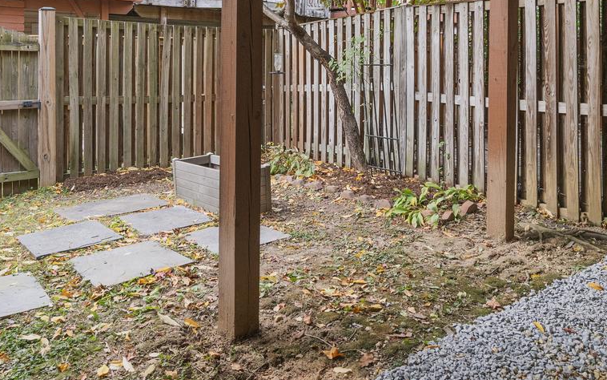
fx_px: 513
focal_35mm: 31
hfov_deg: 61.2
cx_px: 287
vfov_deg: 38.6
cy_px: 59
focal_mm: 16
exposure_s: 1/200
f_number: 8
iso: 1250
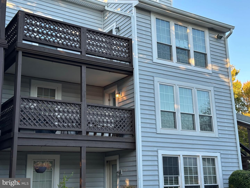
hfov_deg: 39.7
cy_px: 94
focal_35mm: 48
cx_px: 125
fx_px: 347
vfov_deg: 30.3
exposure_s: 1/227
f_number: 1.78
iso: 64
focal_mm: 6.86
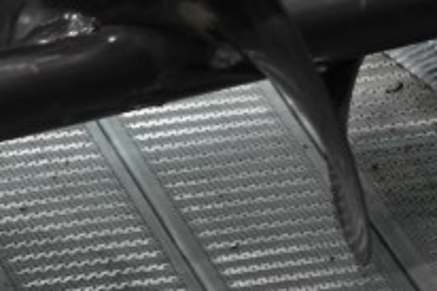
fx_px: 6695
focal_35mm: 552
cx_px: -60
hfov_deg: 3.7
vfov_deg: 2.5
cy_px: -110
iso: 200
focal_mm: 70
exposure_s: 5
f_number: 4
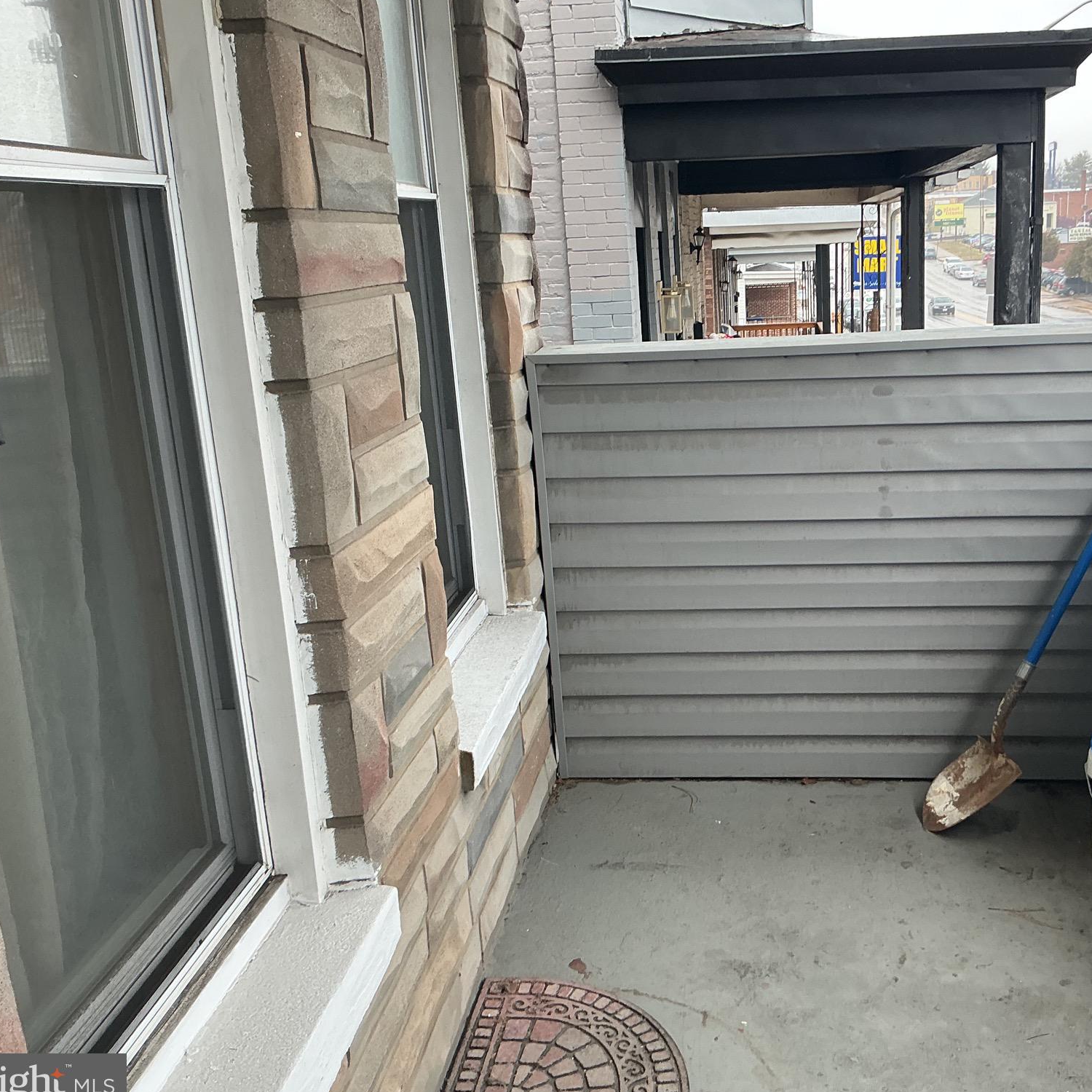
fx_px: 1249
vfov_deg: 47.2
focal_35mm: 35
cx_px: 690
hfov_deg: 46.8
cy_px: 554
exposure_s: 1/120
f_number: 1.8
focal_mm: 3
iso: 50
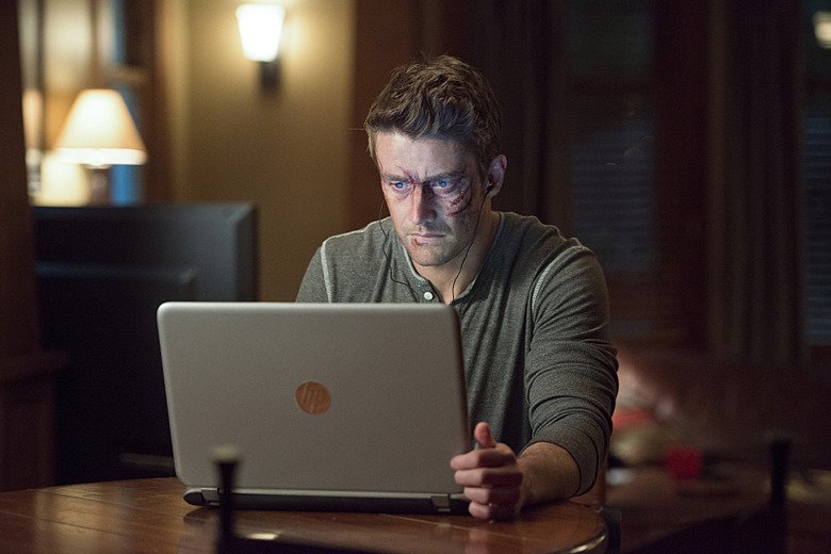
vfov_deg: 13.0
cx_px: 416
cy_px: 277
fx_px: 2424
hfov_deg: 19.5
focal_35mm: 105
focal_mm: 105
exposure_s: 1/80
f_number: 2.8
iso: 3200
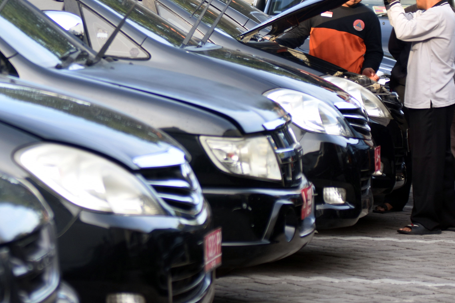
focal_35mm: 188
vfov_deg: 7.3
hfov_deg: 10.9
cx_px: 158
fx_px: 2376
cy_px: 126
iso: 250
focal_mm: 80
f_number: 3.2
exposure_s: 1/400
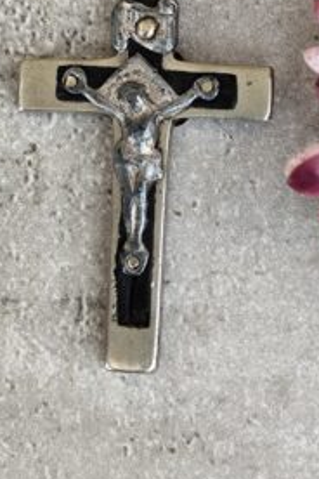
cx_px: 149
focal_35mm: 140
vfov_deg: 14.6
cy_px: 154
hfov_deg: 9.8
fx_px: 1861
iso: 50
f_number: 1.65
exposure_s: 1/172
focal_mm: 6.19
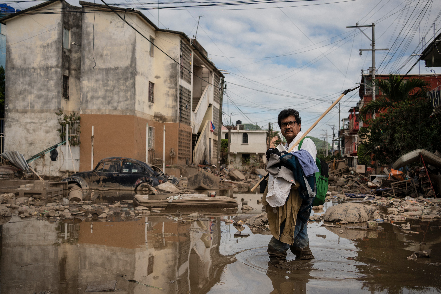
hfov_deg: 54.4
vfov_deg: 37.9
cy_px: 147
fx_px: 429
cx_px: 220
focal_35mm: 35
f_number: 4.5
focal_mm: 35
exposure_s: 1/2500
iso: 100
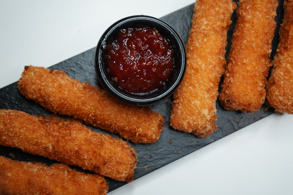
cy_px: 98
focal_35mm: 57
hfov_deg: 35.1
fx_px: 464
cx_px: 146
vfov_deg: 23.8
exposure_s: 1/160
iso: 1600
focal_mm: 57
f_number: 5
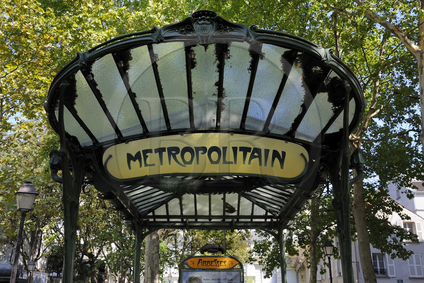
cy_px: 142
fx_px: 447
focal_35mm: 38
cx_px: 212
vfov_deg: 35.0
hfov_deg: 50.7
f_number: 6.3
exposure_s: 1/160
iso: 200
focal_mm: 38
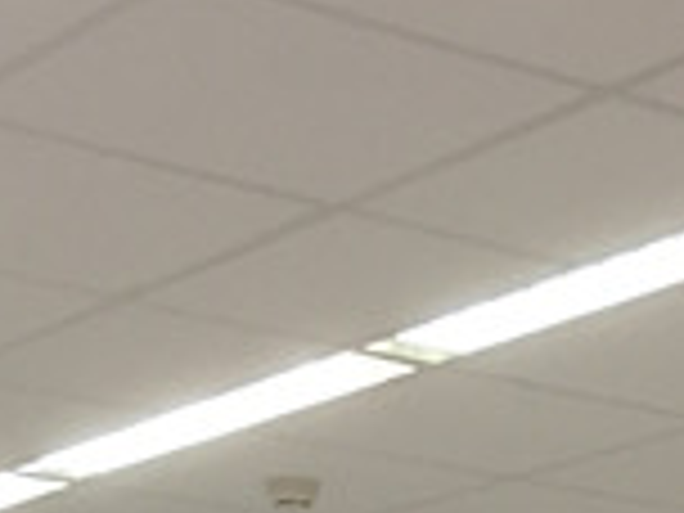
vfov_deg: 8.8
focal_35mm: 153
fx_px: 3023
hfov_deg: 12.8
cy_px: 1224
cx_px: 567
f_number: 2.2
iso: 125
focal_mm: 4.15
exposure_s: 1/33
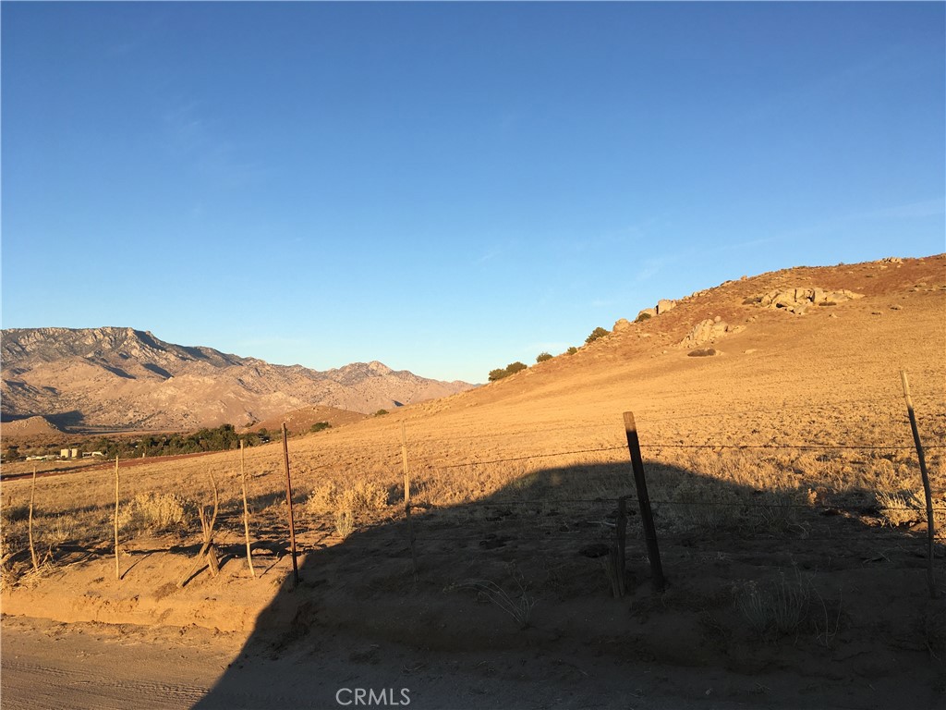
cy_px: 355
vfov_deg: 48.2
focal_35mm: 29
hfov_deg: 61.7
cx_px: 473
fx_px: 793
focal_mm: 4.15
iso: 25
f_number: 2.2
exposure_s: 1/777
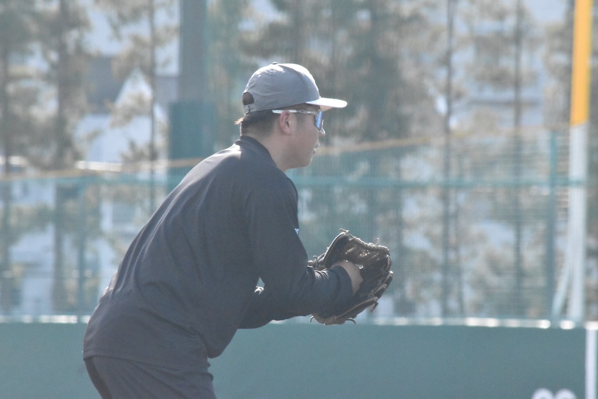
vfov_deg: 3.3
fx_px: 6977
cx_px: 299
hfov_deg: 4.9
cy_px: 200
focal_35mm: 420
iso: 10000
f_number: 13
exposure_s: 1/4000
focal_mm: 280
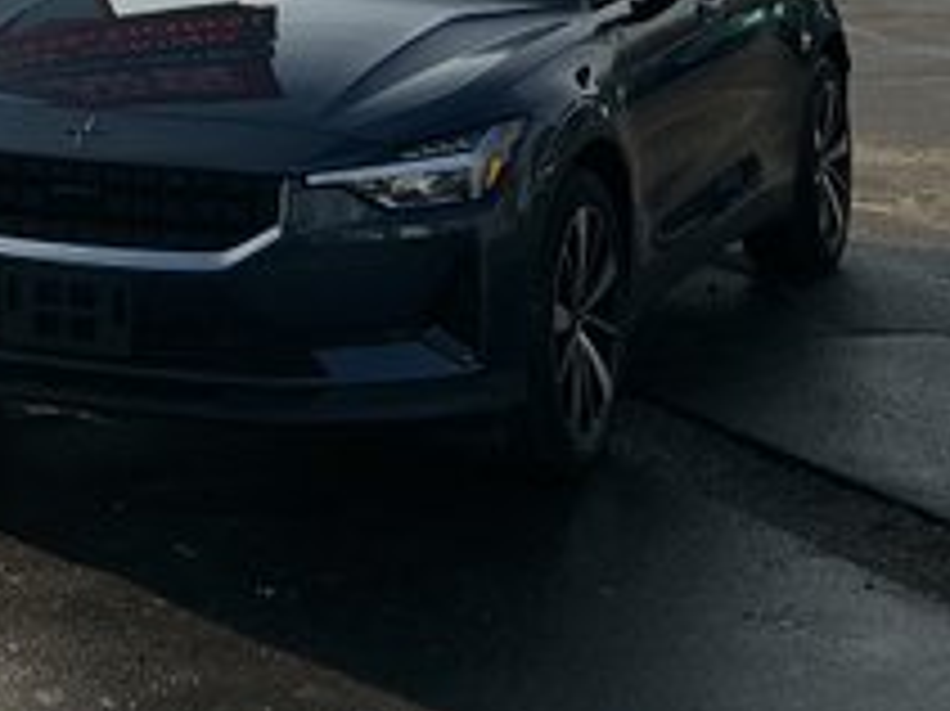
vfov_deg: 13.7
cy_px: -454
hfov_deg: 19.5
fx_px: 2715
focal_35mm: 99
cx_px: 131
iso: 25
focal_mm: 3
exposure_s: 1/4405
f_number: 1.8
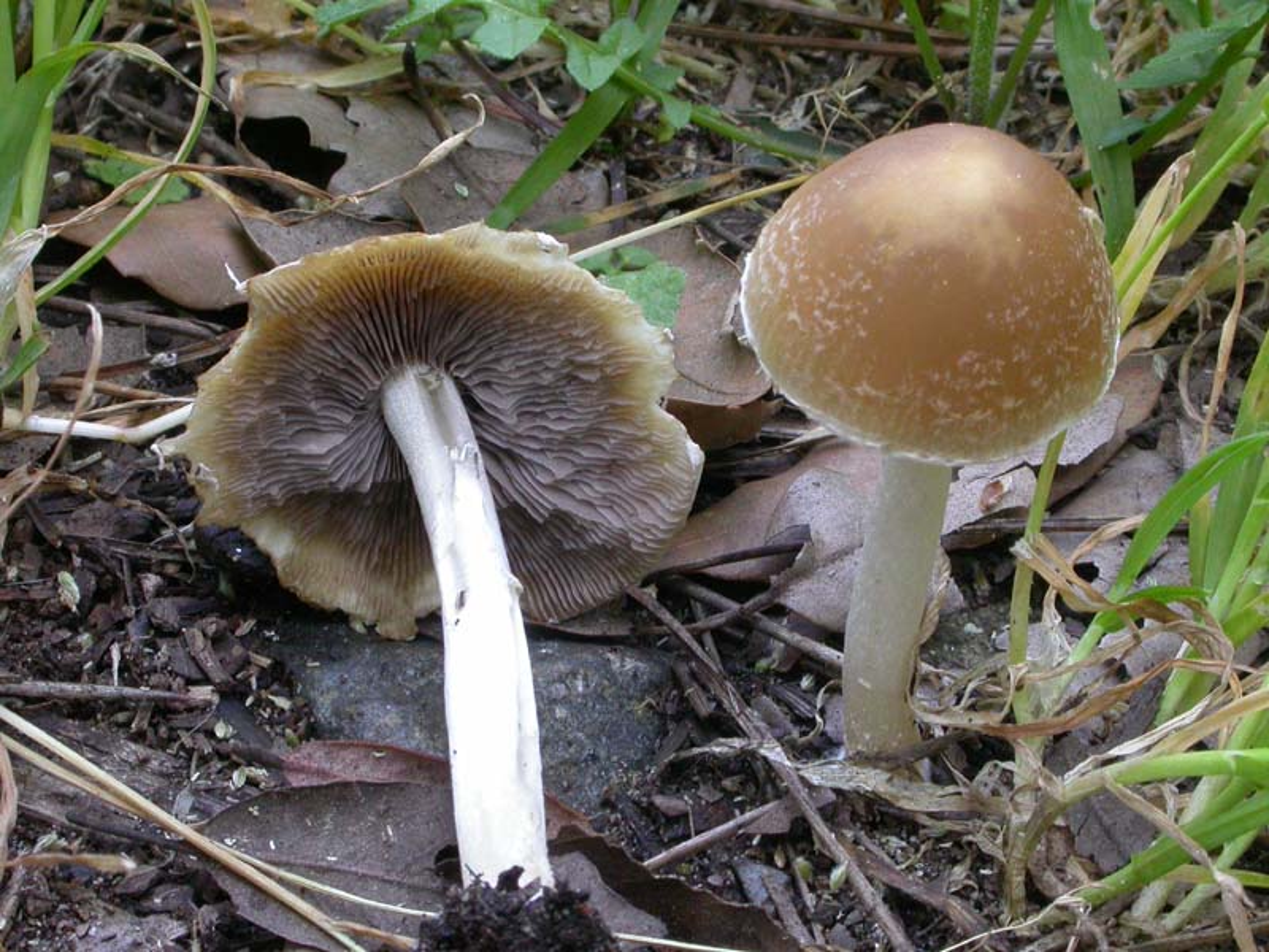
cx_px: 634
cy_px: 476
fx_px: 4802
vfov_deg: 11.3
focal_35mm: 131
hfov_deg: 15.1
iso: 200
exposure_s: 1/15
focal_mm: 27.1
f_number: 10.5
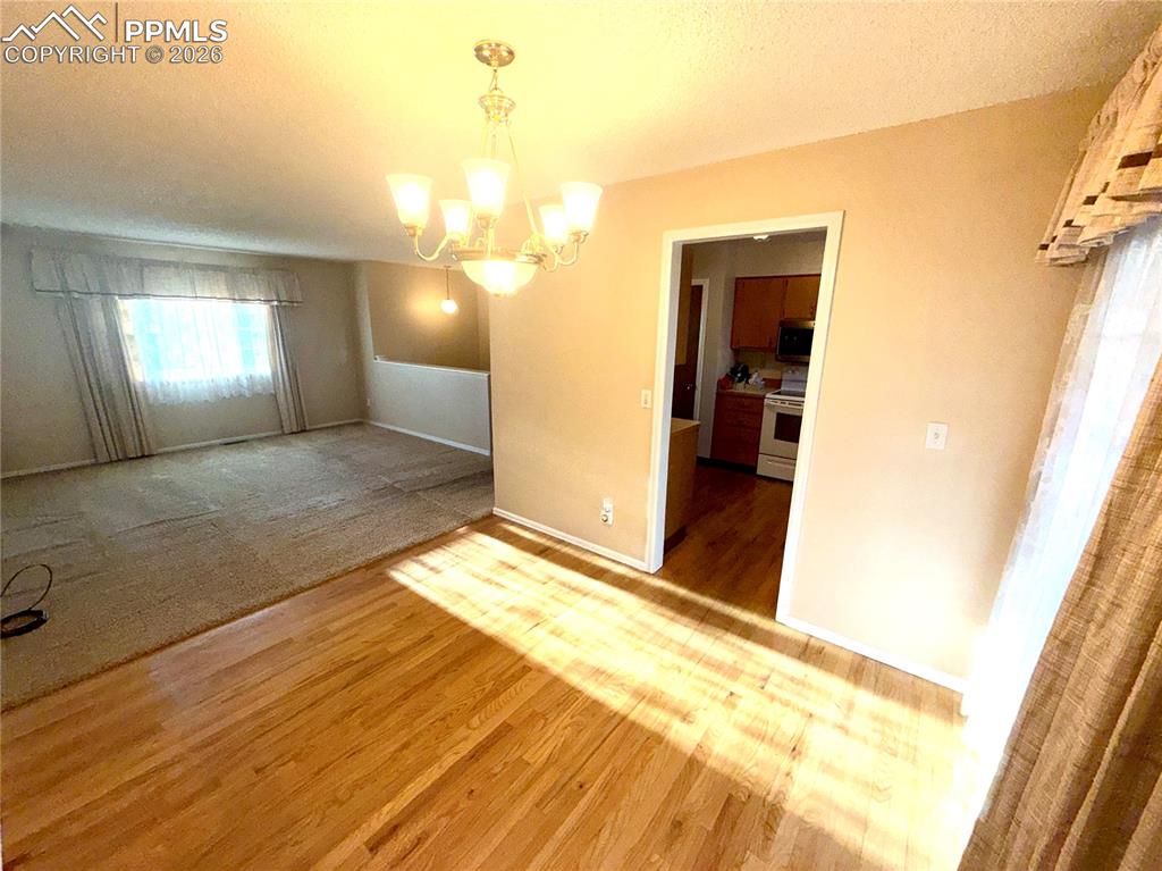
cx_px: 581
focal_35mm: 14
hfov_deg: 102.1
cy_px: 436
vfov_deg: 85.6
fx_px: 470
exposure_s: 1/120
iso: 50
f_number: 2.2
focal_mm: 2.22
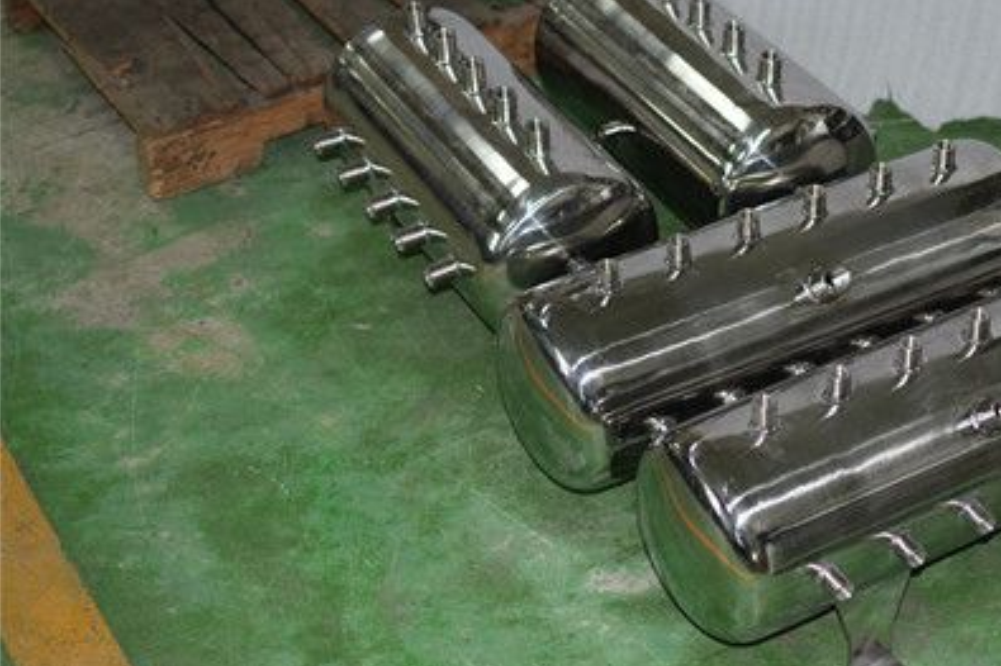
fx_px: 2217
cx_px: 758
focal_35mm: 80
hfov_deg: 25.1
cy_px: 299
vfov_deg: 17.1
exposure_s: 1/60
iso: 800
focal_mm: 35
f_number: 2.5
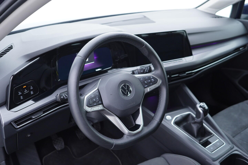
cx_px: 124
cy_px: 82
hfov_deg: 53.1
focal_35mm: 36
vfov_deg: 36.9
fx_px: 248
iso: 250
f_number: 2.8
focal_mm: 24
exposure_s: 1/40
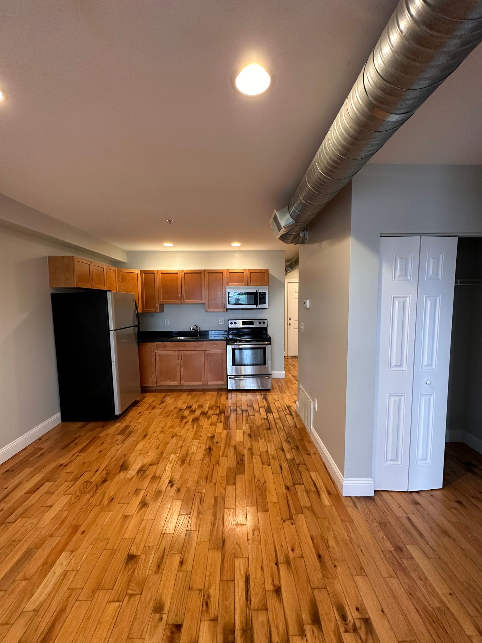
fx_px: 260
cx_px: 241
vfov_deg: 102.1
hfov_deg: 85.7
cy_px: 322
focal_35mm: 14
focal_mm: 2.22
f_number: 2.2
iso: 250
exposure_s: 1/60
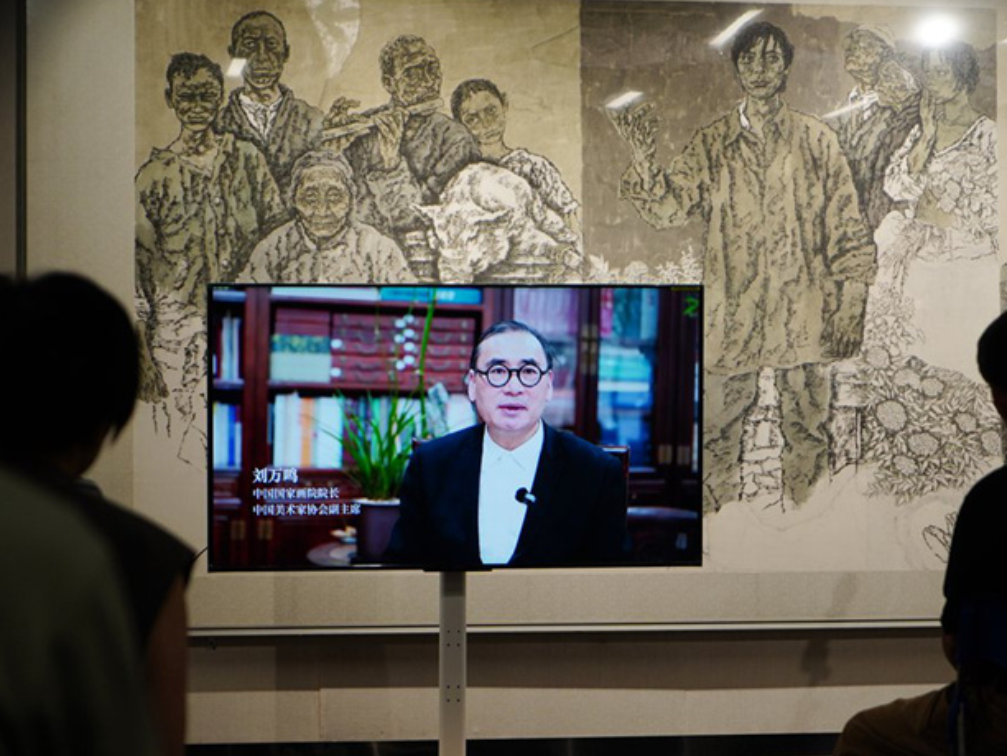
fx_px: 2240
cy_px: 378
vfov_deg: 19.1
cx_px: 551
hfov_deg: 25.3
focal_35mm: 77
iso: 400
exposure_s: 1/125
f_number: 4
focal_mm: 70
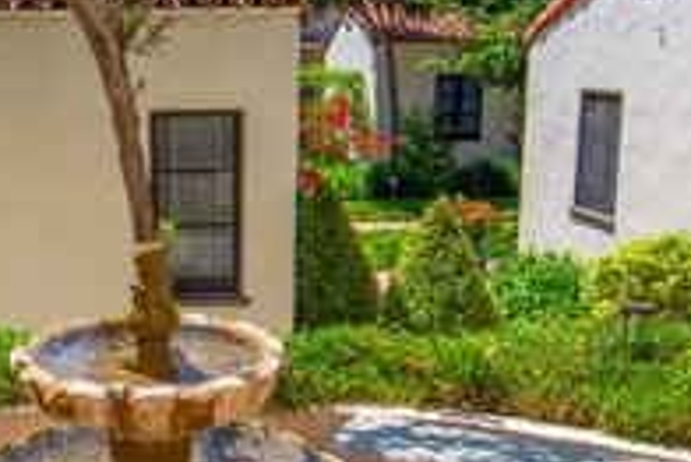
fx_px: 941
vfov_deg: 27.5
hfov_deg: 38.6
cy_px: 277
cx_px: 123
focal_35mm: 49
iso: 50
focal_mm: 15
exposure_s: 1/160
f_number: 6.3
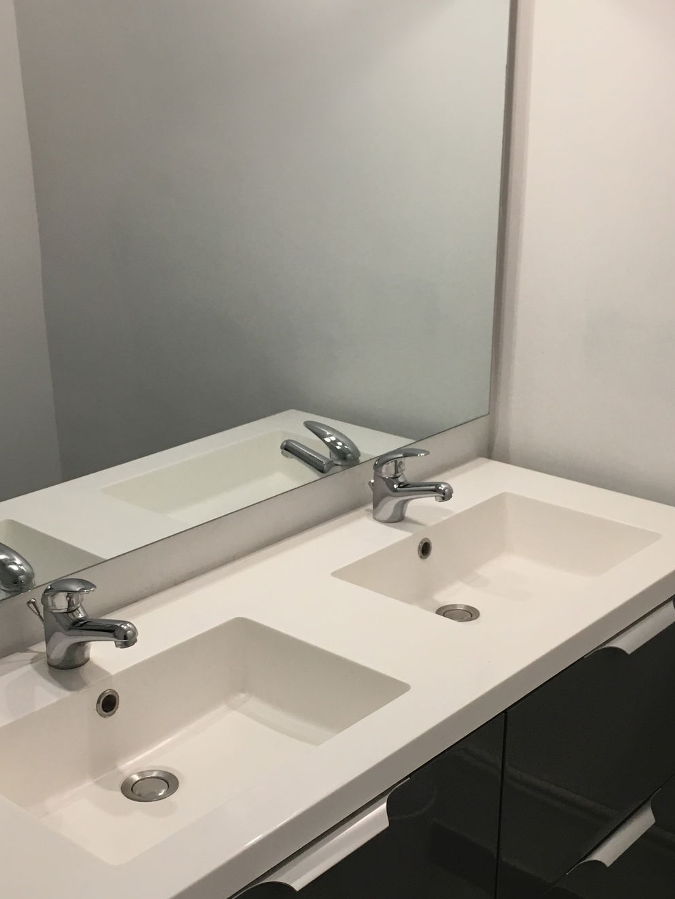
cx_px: 332
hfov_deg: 30.9
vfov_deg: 40.3
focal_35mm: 47
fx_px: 1222
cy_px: 526
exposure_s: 1/33
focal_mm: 4.15
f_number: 2.2
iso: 50
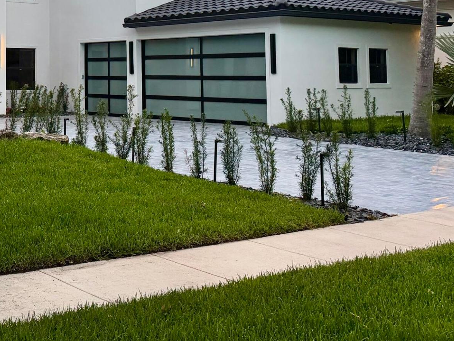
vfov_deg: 24.1
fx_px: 774
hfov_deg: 31.0
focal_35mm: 59
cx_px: 33
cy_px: 29
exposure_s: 1/198
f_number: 1.78
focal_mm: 6.76
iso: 200
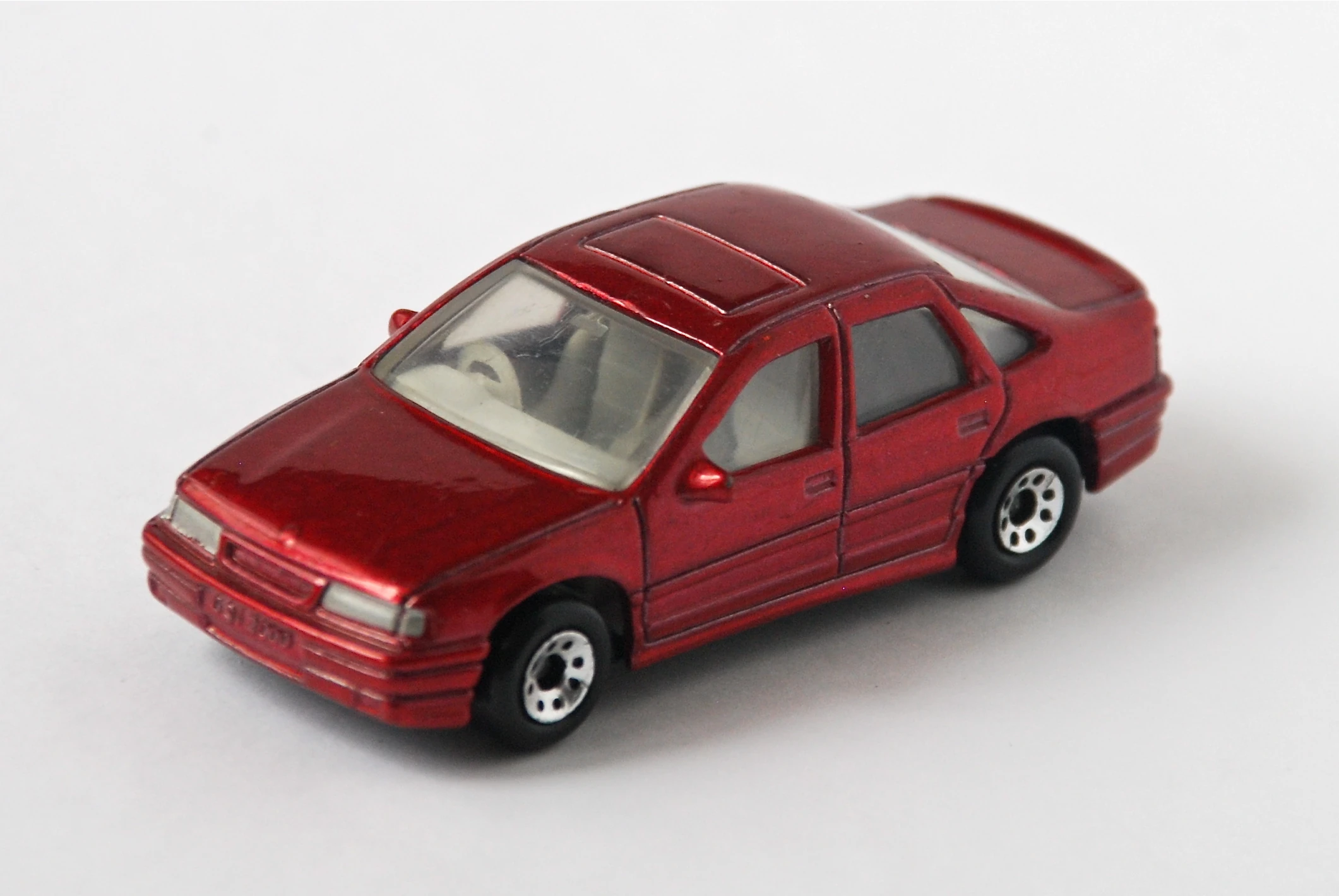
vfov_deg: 6.8
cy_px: 448
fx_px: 7541
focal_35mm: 202
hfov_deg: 10.1
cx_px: 670
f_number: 5.6
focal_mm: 135
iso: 400
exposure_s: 1/60
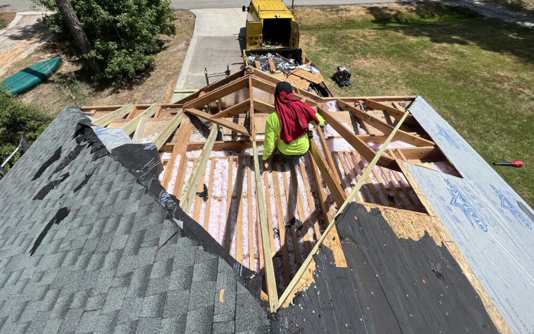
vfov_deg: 78.1
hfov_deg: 105.3
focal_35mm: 14
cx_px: 265
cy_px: 141
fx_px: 204
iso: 32
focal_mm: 1.57
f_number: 1.8
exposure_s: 1/3040
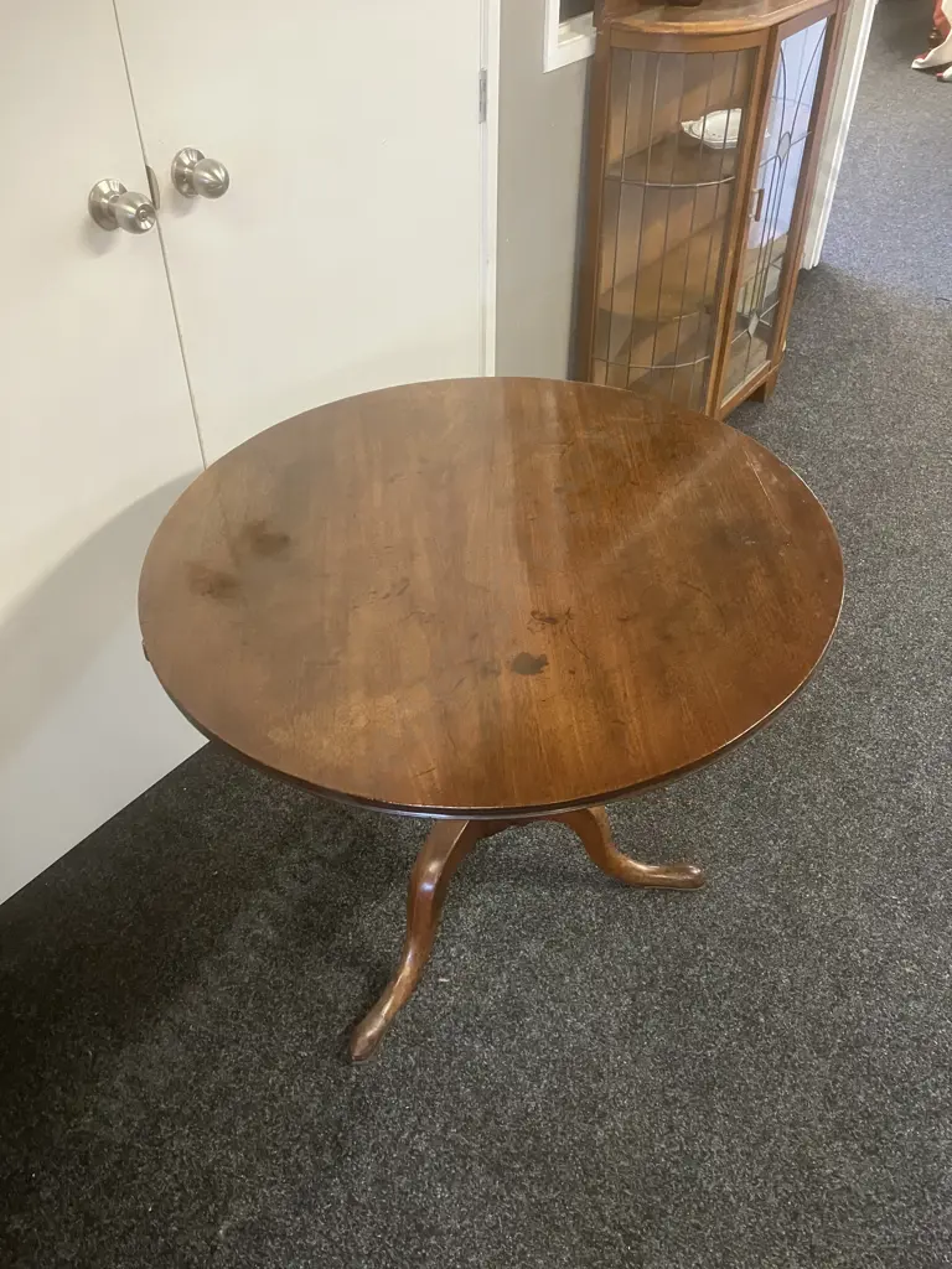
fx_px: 1027
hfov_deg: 49.7
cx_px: 476
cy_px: 634
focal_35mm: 28
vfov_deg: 63.4
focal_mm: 3.99
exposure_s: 1/50
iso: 320
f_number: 1.8
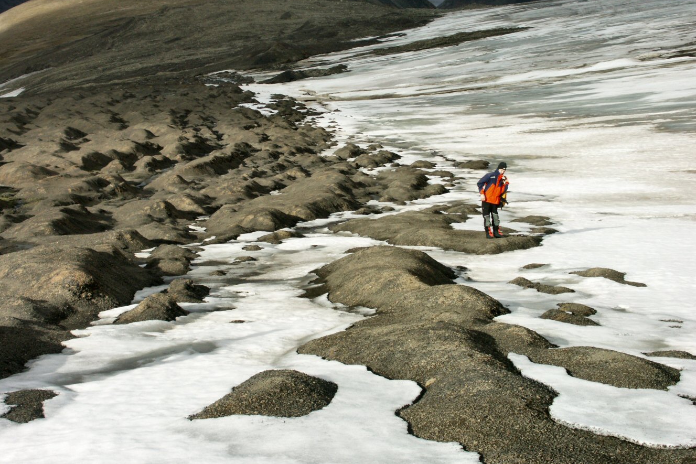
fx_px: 1353
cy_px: 213
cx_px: 349
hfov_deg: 28.8
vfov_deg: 19.5
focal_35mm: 70
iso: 100
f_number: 7.1
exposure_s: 1/320
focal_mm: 17.06
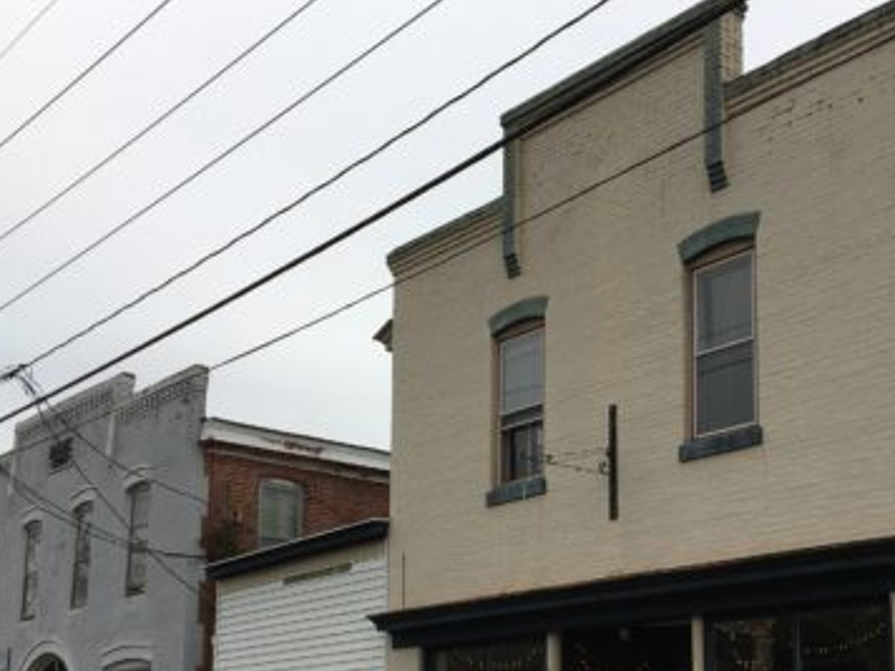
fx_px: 1370
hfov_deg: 36.1
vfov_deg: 26.9
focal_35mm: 53
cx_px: 523
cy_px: 550
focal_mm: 4.15
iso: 25
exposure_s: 1/396
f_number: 2.2
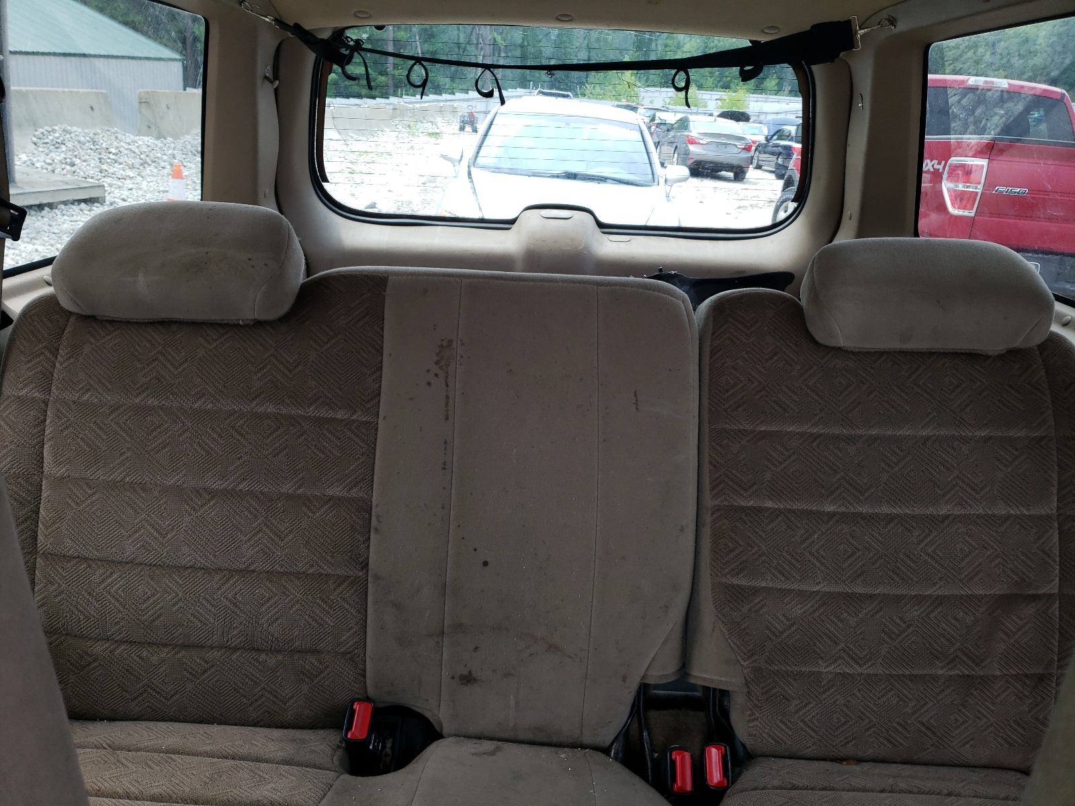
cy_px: 403
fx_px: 807
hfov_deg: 67.3
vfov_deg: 53.1
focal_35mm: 26
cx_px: 538
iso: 50
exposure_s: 1/106
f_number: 1.5
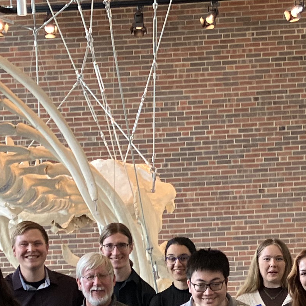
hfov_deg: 13.7
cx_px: 299
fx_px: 1260
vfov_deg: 13.6
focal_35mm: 126
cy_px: 336
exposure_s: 1/60
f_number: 1.8
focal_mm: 3.99
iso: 80
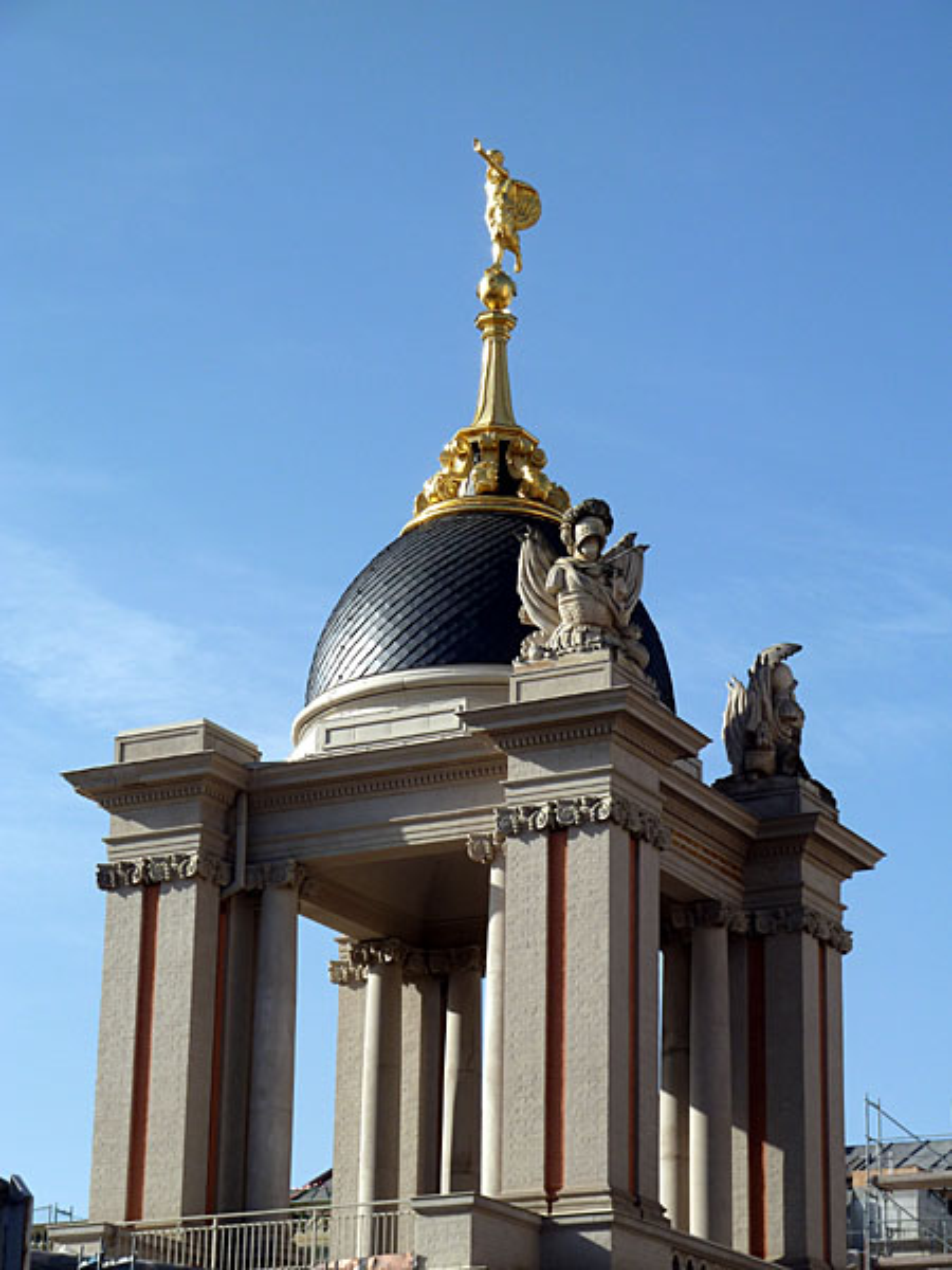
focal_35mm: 90
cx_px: 476
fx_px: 3300
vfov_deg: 21.8
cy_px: 635
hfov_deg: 16.4
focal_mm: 14.7
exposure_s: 1/500
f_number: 5
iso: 80
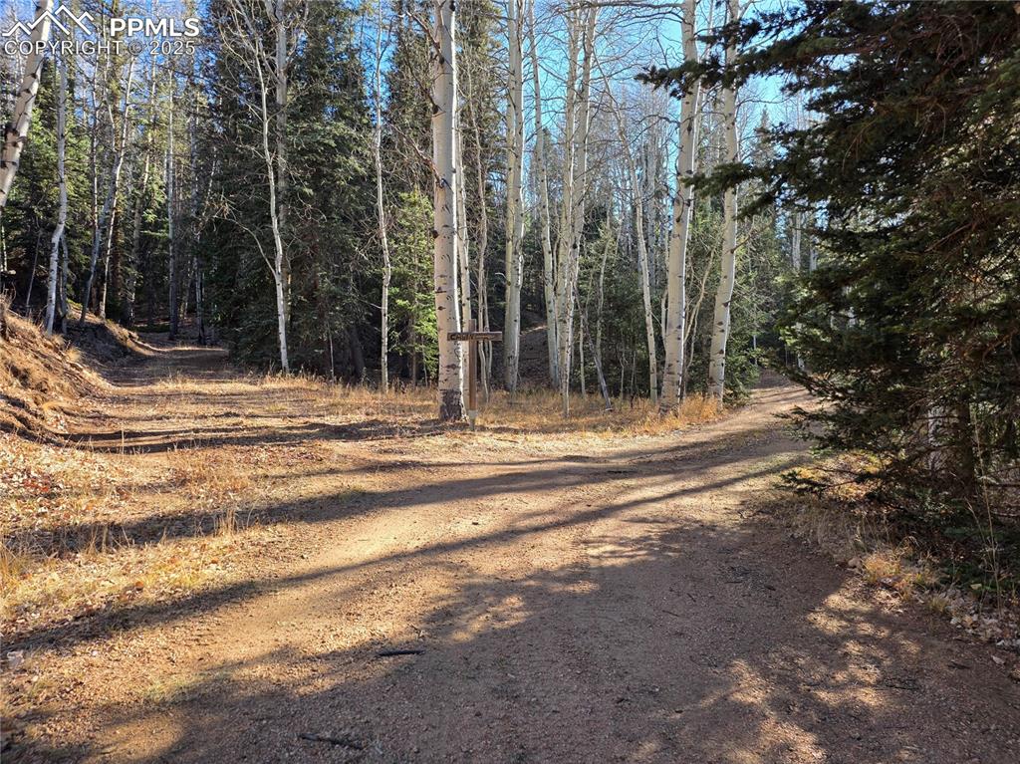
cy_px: 382
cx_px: 510
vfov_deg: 58.8
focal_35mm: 23
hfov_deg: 74.0
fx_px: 677
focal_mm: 6.25
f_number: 1.7
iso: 32
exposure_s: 1/359
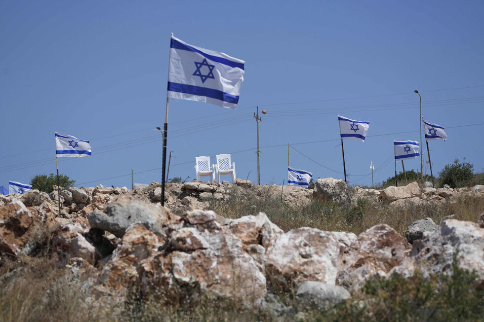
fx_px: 1788
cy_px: 161
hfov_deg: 15.4
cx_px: 242
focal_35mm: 133
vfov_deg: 10.3
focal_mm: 133
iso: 100
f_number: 5.6
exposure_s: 1/1000
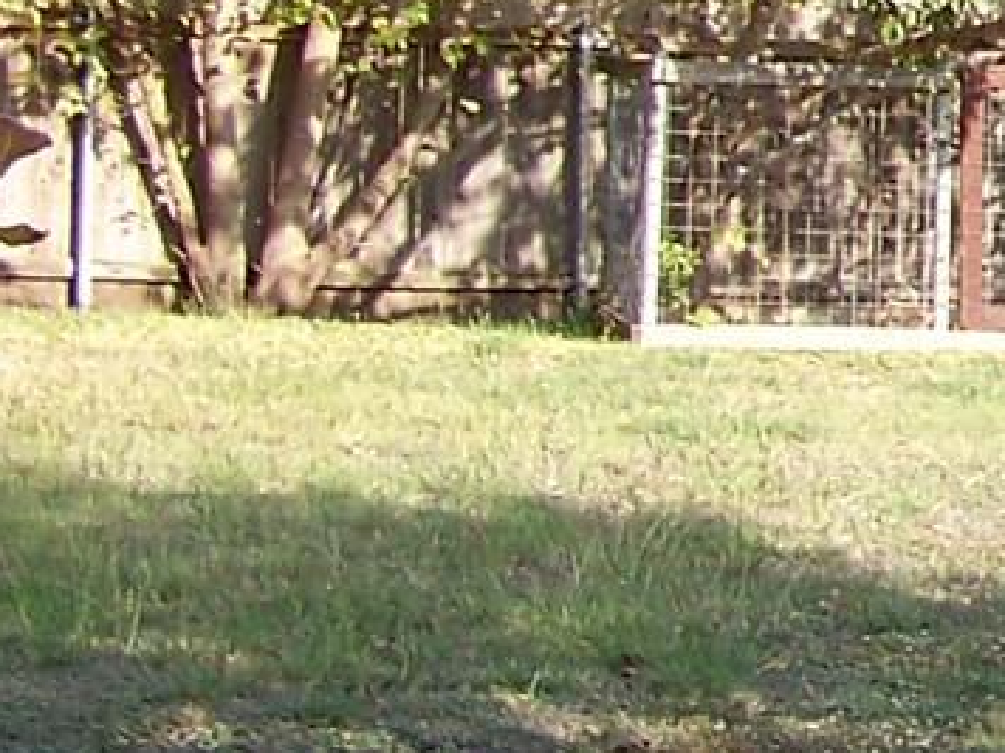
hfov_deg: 8.6
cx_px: 2563
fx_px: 6010
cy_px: -155
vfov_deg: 7.1
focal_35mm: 207
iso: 64
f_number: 2.8
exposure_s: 1/320
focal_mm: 5.85
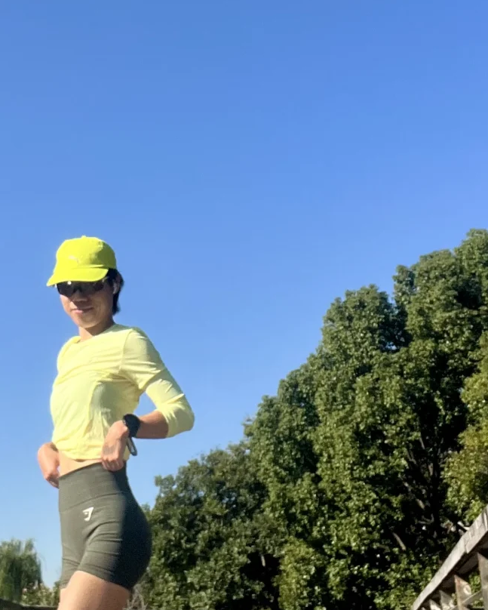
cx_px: 176
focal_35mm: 40
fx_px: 722
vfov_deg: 44.7
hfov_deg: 37.1
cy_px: 433
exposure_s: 1/1383
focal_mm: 2.71
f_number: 2.2
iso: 32
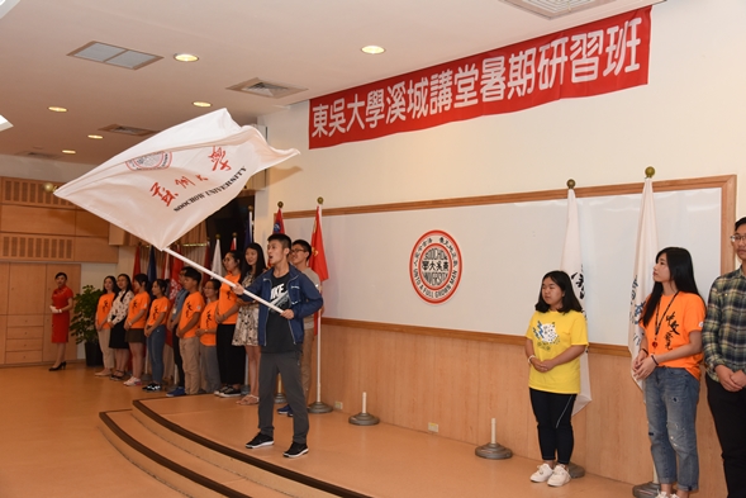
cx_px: 373
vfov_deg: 35.1
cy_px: 249
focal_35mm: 38
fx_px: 788
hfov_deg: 50.7
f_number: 5.6
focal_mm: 38
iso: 2000
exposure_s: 1/250
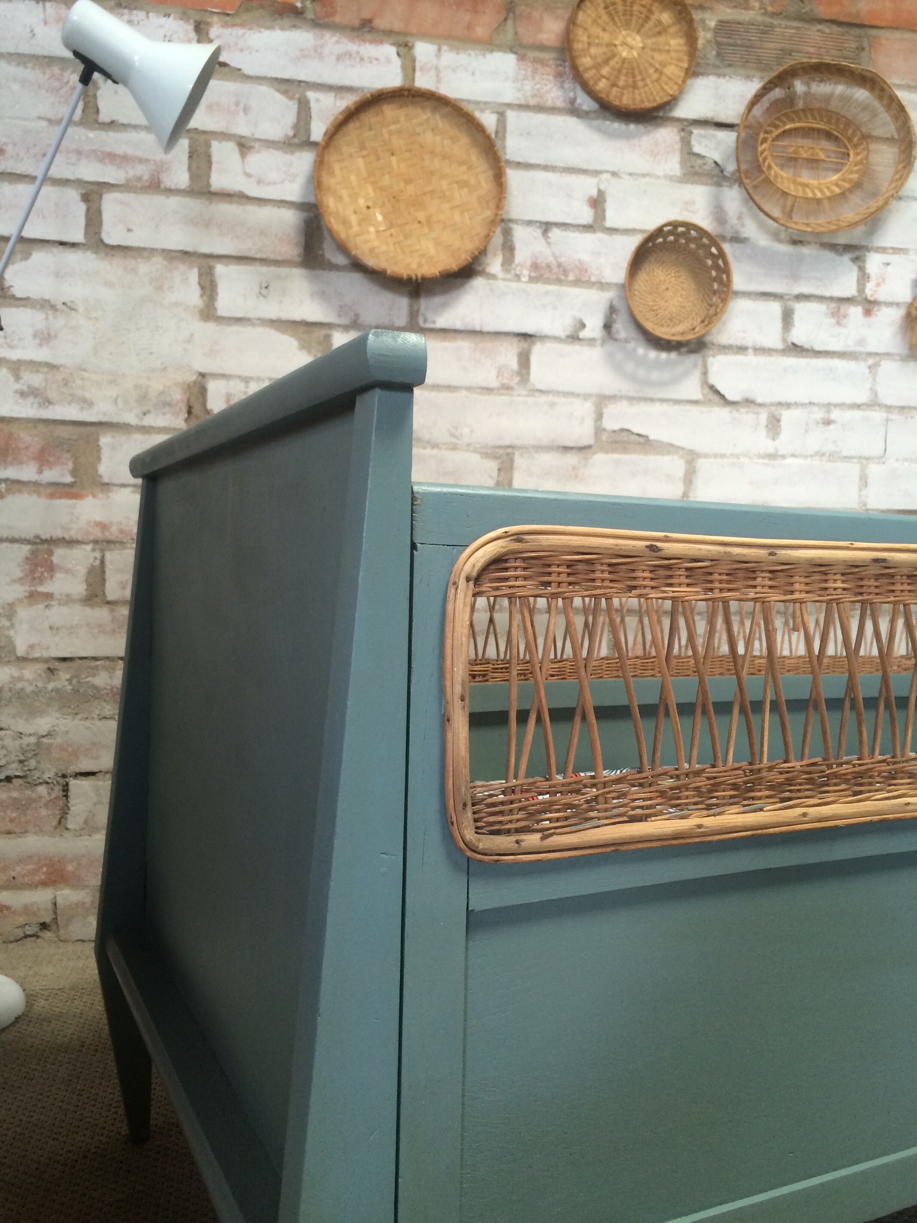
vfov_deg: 61.7
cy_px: 612
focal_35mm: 29
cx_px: 458
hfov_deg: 48.2
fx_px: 1024
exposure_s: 1/30
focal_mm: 4.15
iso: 80
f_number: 2.2
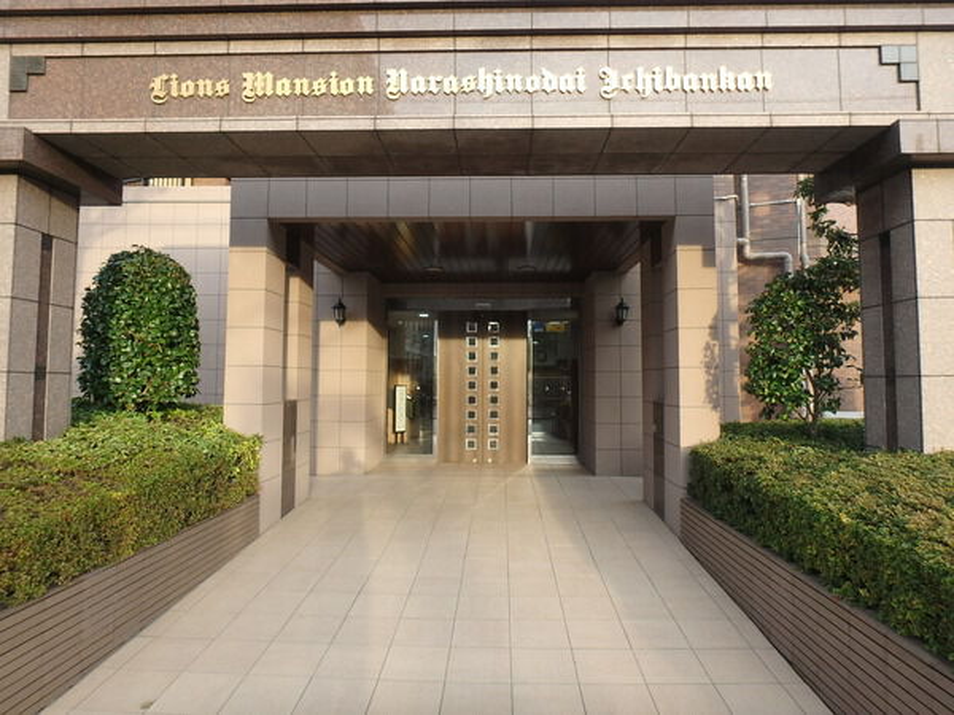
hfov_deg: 79.0
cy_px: 358
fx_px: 579
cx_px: 477
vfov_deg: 63.4
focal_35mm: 21
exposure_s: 1/80
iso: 125
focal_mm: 3.7
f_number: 3.5
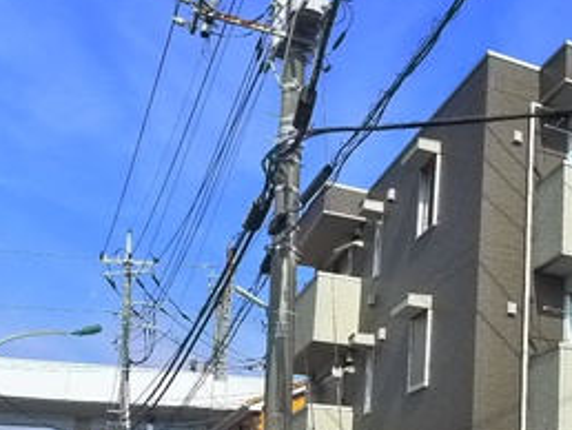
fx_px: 1075
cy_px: 407
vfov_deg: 22.0
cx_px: 645
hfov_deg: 27.1
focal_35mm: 65
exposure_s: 1/800
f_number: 4
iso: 400
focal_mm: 5.1
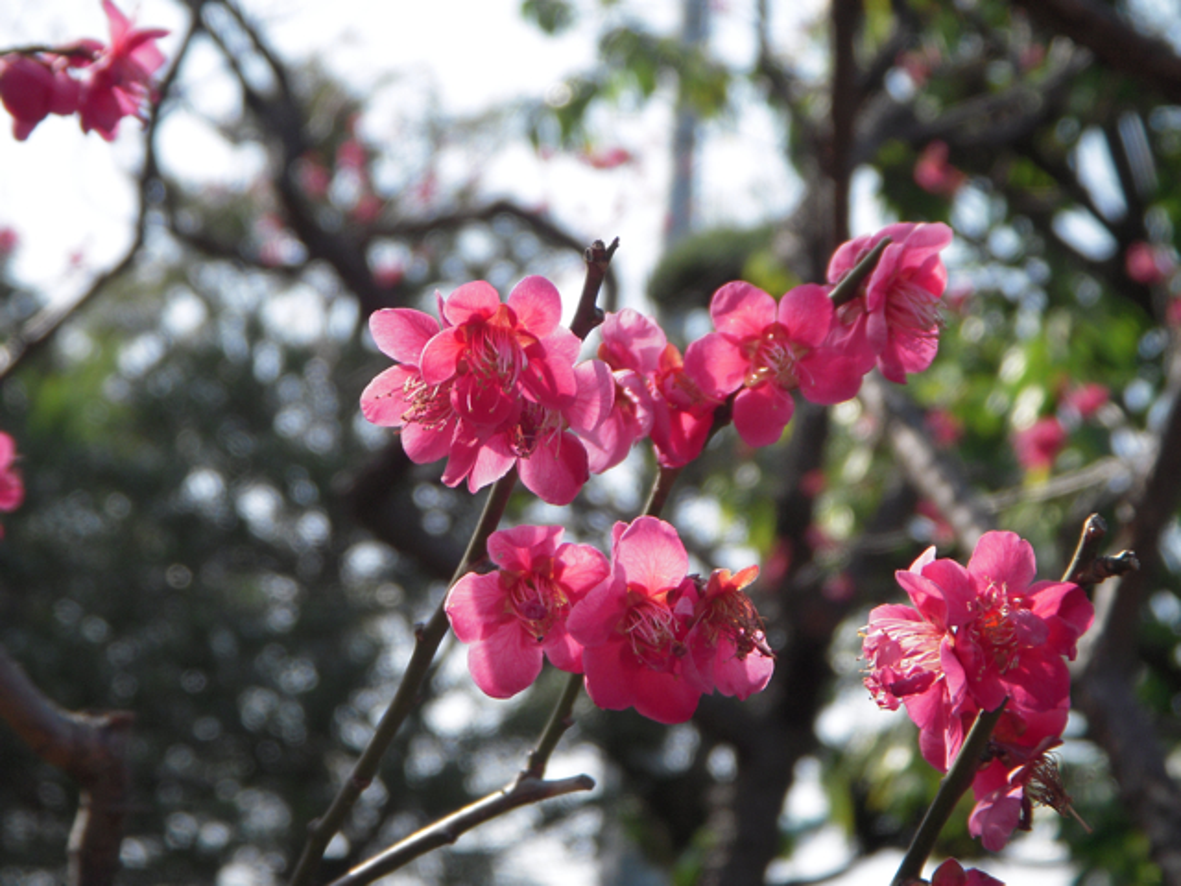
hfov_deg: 17.3
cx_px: 590
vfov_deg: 13.0
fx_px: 3889
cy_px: 443
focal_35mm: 114
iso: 100
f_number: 4.2
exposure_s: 1/320
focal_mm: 18.9
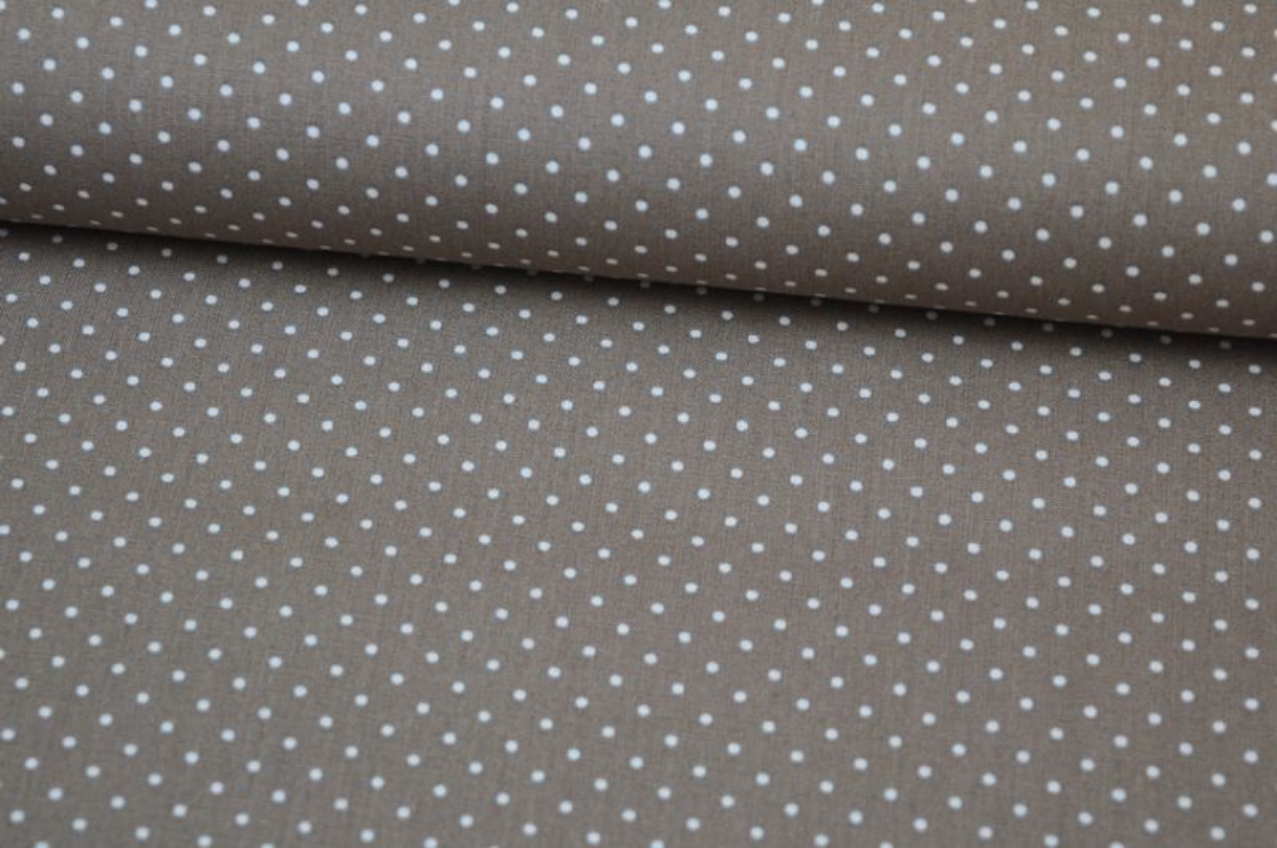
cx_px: 638
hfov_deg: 24.7
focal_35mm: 82
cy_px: 424
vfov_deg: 16.5
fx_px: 2922
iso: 400
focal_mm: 55
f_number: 5.6
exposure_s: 1/60
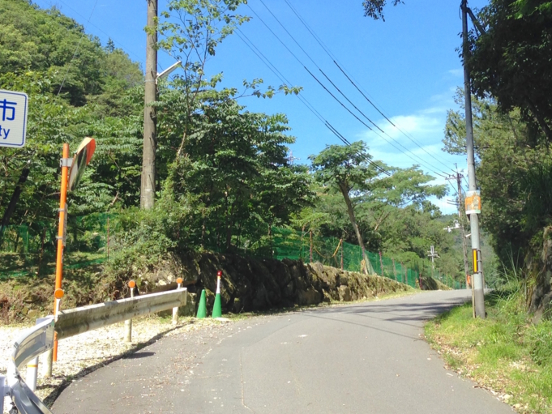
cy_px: 117
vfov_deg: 23.5
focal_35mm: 62
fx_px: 989
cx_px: 329
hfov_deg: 31.1
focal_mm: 4.12
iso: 50
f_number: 2.4
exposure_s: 1/686
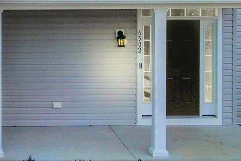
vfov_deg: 11.0
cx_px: -30
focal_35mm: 123
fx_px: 823
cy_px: -1
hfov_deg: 16.1
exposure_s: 1/80
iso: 100
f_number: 7.1
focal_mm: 10.57
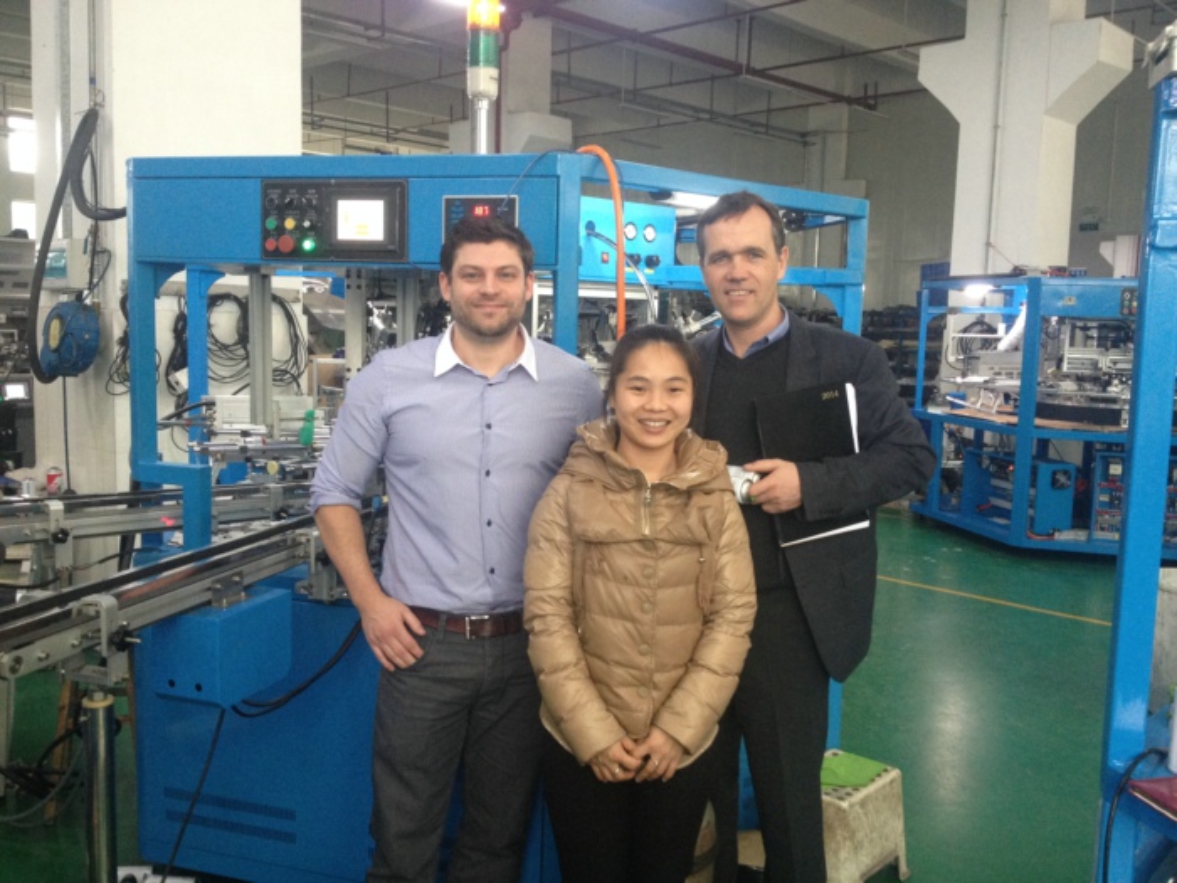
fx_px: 1190
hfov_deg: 52.6
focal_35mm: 35
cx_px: 588
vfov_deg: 40.7
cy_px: 442
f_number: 2.4
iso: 200
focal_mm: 4.28
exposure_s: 1/20
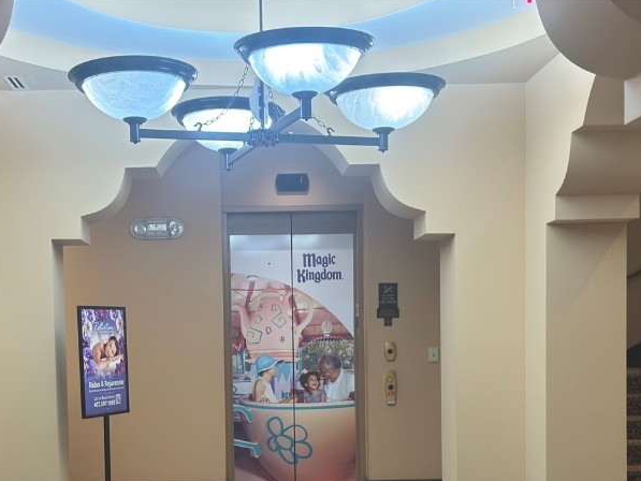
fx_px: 1111
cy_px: 408
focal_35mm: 60
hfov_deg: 32.1
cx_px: 261
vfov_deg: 23.9
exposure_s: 1/60
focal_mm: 6.76
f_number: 1.78
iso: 250
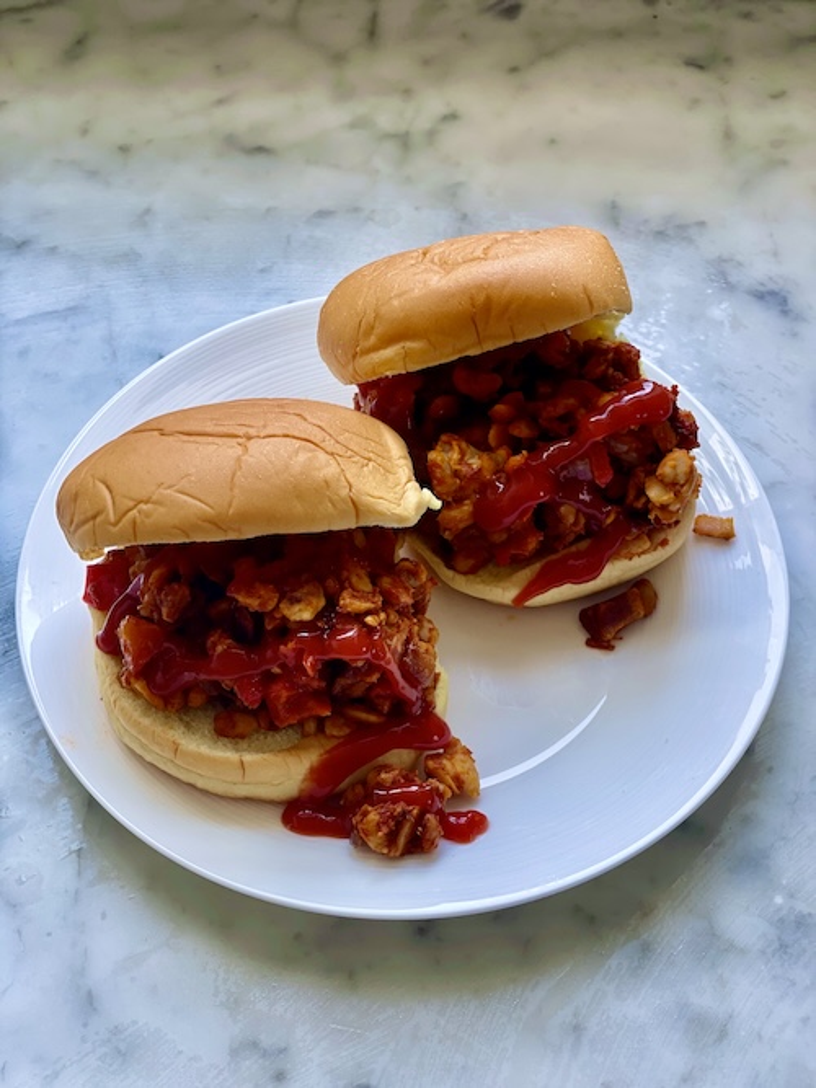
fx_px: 1635
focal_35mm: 52
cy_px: 544
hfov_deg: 28.0
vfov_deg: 36.8
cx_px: 408
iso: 64
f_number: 2
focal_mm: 6
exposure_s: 1/122
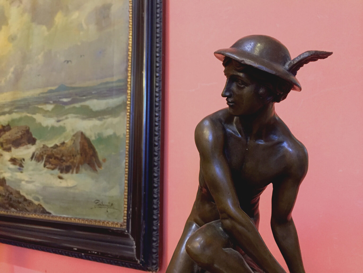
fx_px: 304
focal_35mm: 29
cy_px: 136
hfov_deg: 61.7
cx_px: 182
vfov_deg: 48.2
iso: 250
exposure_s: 1/17
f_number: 2.2
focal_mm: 4.15
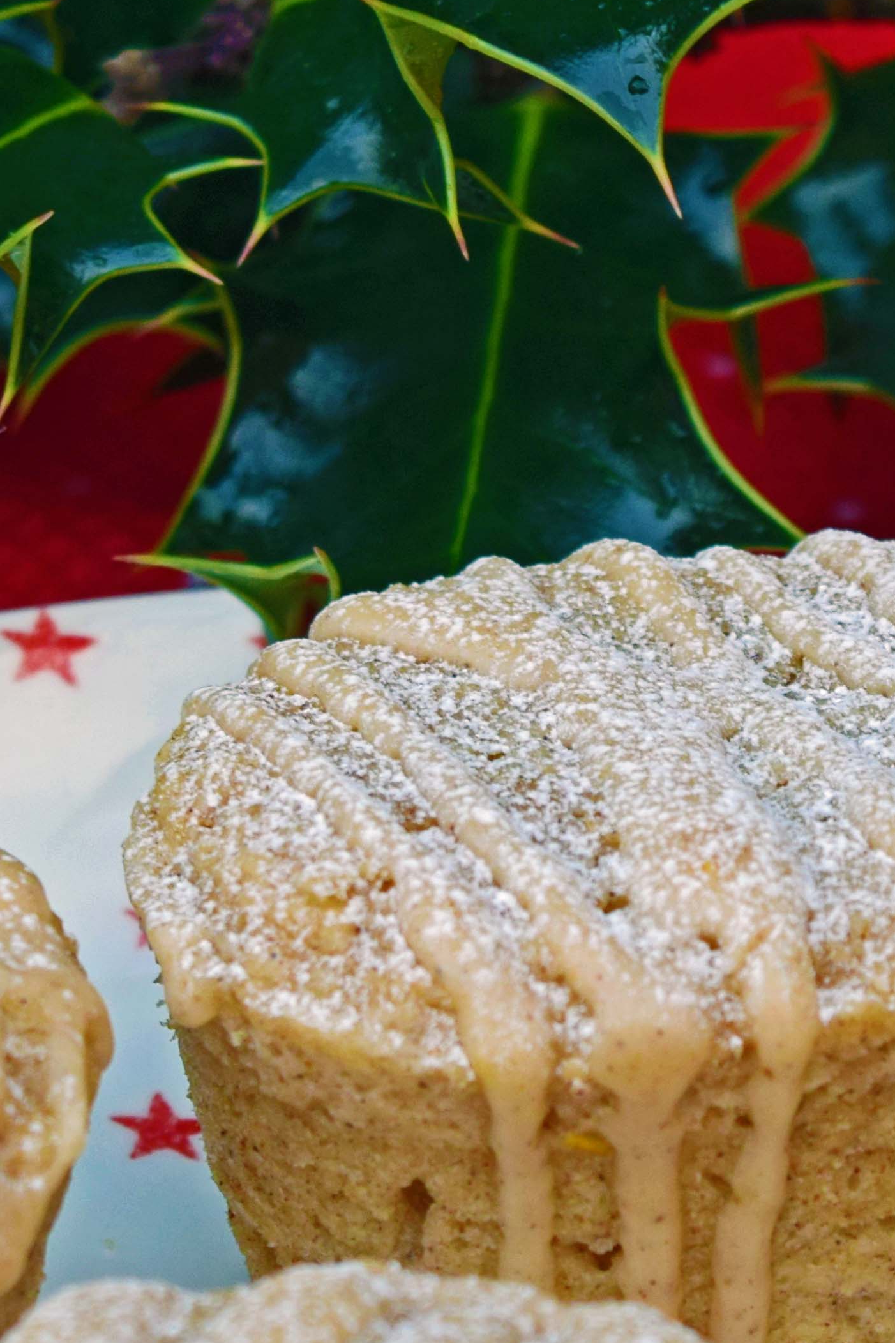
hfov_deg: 5.8
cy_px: 900
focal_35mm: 235
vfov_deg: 8.7
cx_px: 454
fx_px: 8779
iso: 400
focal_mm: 55
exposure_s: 1/80
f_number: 5.6
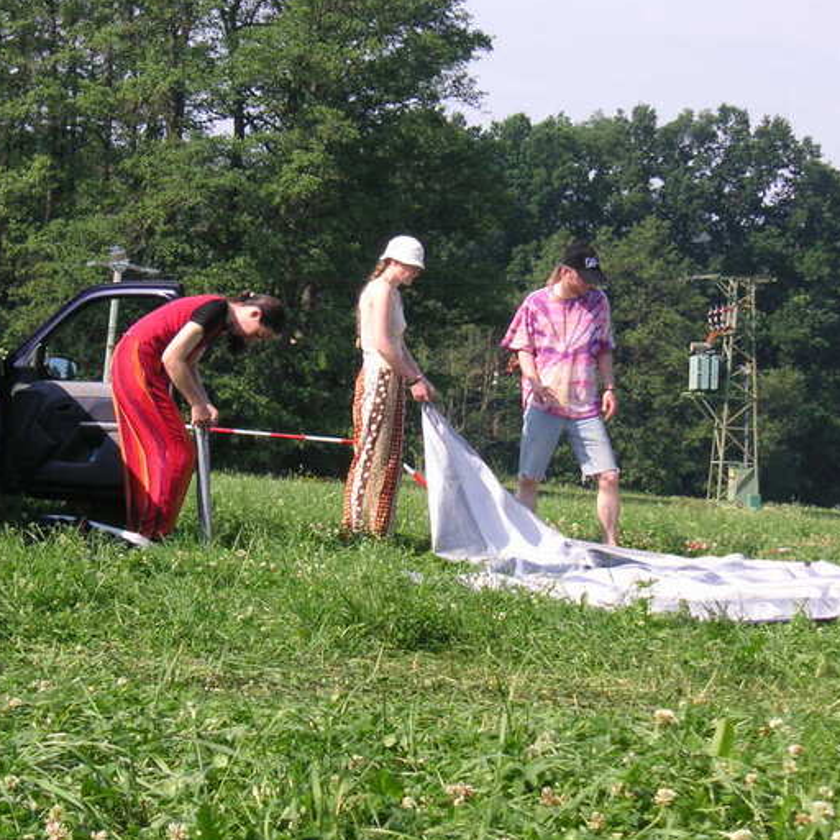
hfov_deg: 12.0
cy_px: 369
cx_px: 349
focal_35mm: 145
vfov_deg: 12.0
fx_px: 3981
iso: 50
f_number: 5
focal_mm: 17.1
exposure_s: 1/250
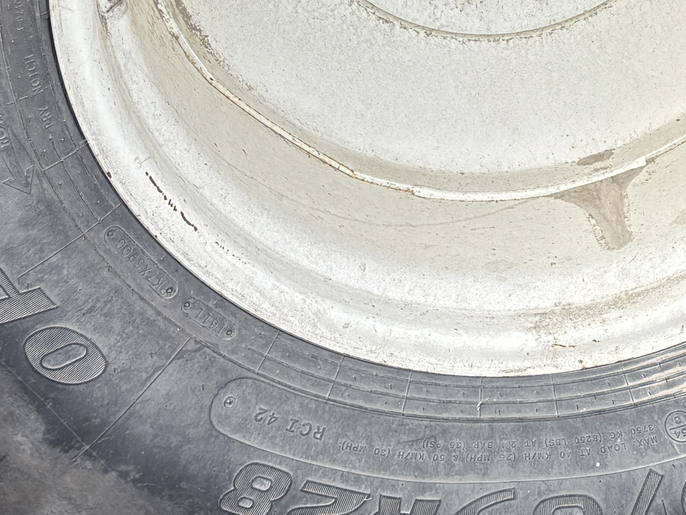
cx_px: 547
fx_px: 2160
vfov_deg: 12.9
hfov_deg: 17.9
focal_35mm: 109
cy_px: -259
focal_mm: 5.96
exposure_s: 1/693
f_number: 1.6
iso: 50
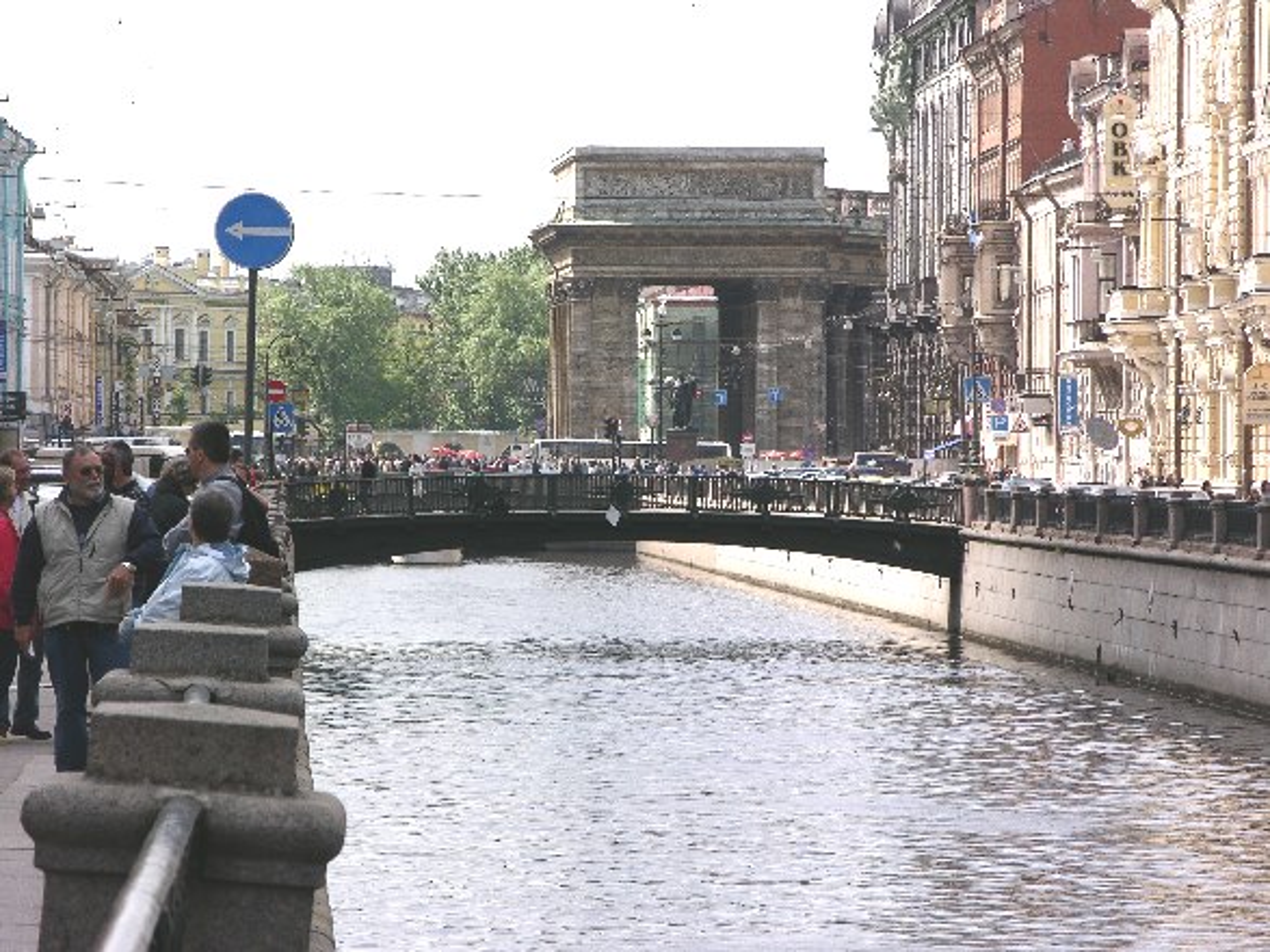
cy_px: 476
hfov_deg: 9.0
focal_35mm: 220
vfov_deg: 6.8
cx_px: 635
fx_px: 8070
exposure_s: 1/164
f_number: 6.5
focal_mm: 56.7
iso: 50
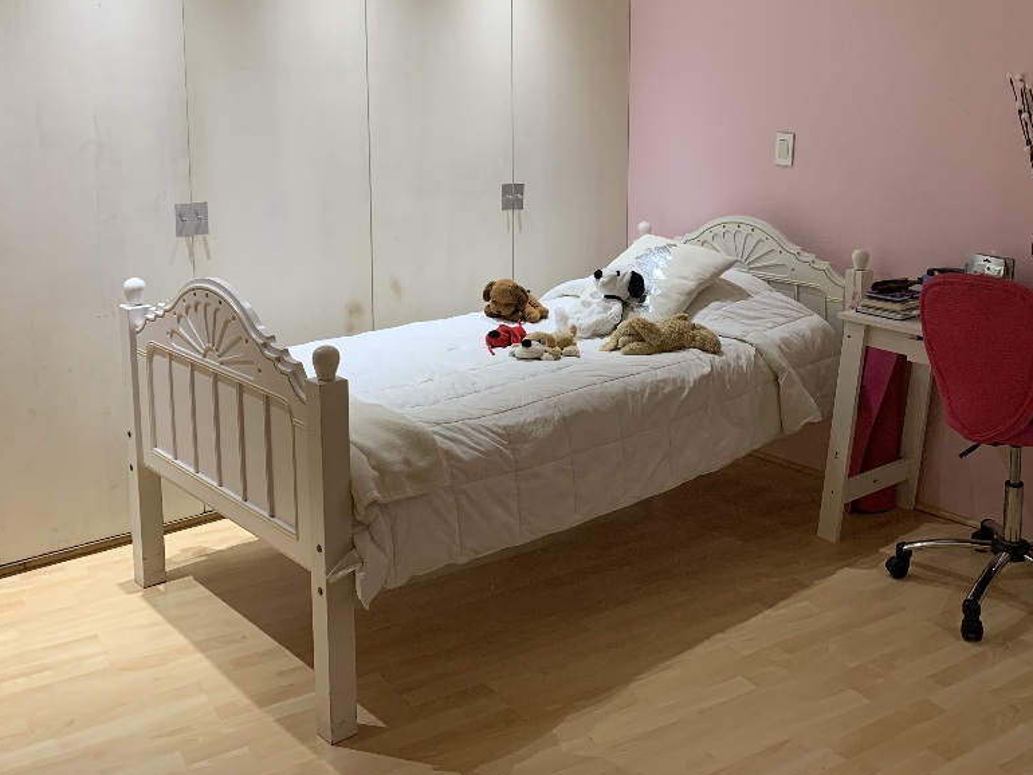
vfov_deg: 39.2
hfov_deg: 50.8
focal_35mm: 36
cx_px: 644
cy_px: 255
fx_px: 1075
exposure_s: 1/60
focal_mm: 4.25
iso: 125
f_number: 1.8
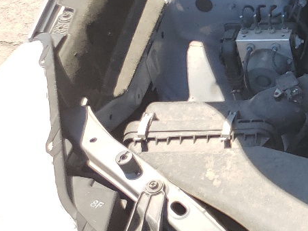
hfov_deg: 17.6
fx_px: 819
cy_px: 110
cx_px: 538
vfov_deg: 16.1
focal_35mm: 92
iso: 50
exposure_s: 1/1000
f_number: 1.5
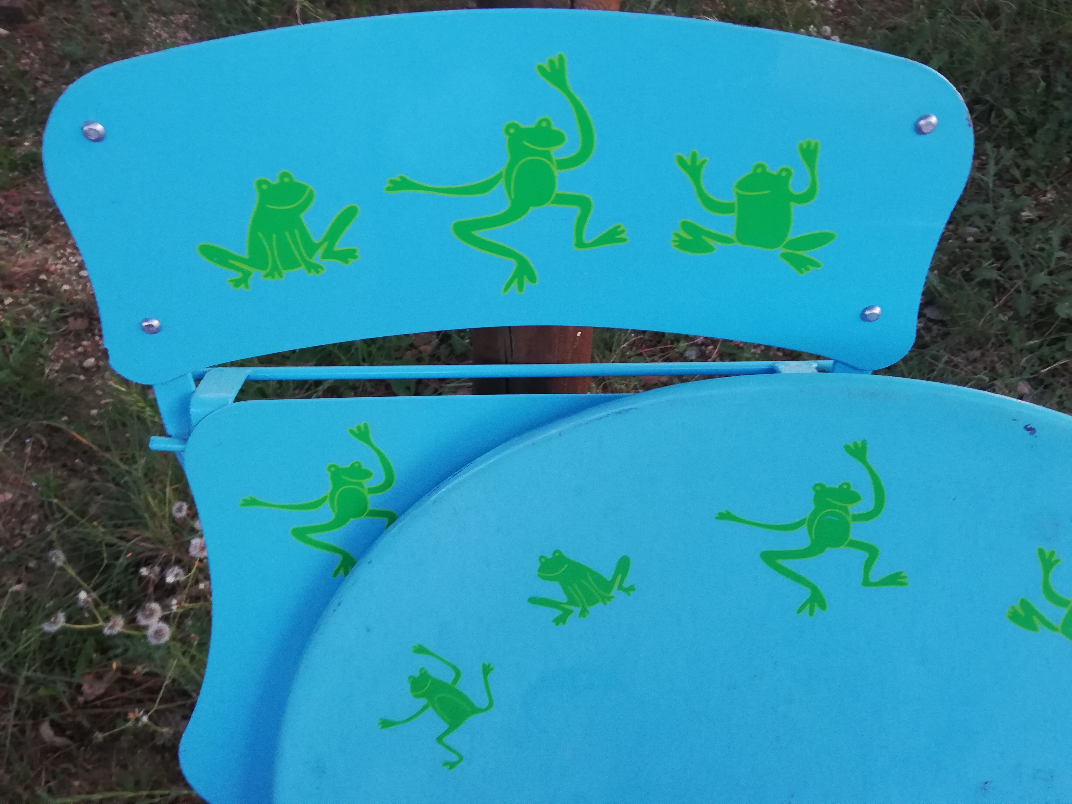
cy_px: 402
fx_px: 898
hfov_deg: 61.7
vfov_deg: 48.2
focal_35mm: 29
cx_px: 536
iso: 320
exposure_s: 1/33.3
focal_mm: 3.81
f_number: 2.2
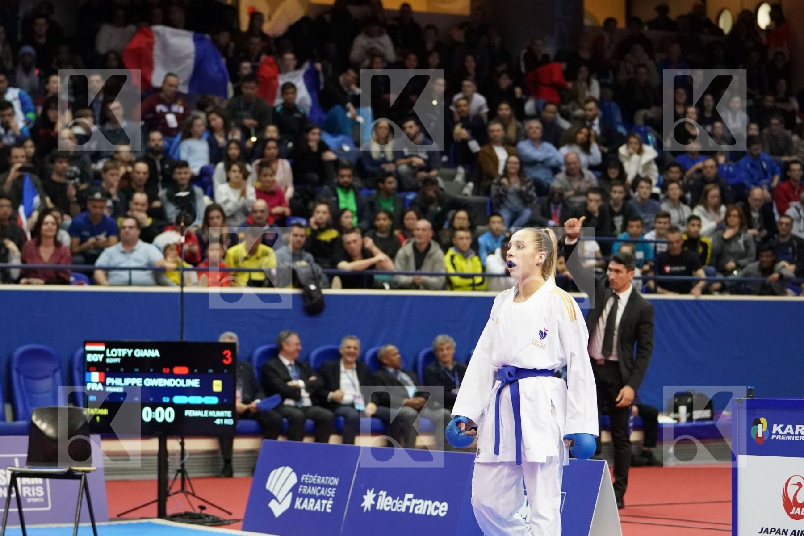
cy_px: 268
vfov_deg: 12.7
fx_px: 2412
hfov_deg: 18.9
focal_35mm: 108
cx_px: 402
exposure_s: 1/1000
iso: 6400
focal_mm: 72
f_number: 2.8
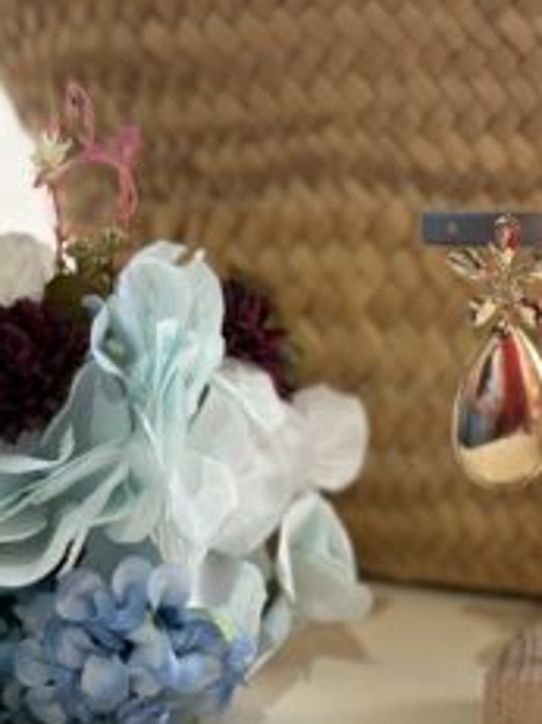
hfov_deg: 16.4
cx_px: 313
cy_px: 389
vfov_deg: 21.8
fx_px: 1881
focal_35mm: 90
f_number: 1.6
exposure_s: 1/50
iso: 64
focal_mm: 5.96
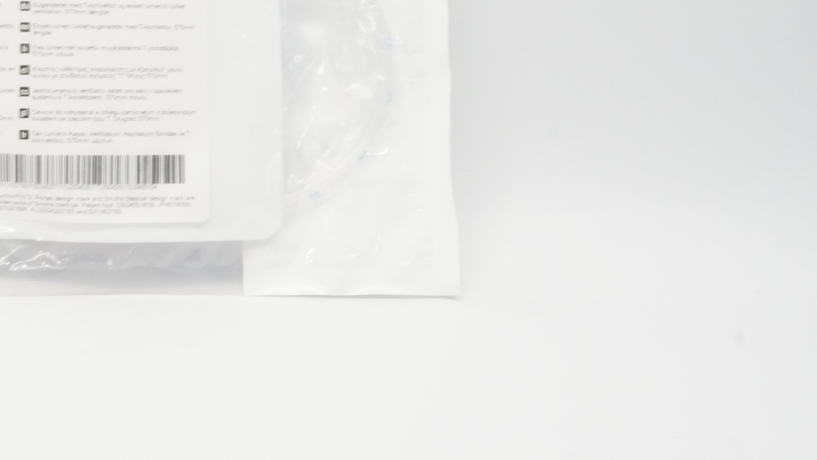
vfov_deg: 15.9
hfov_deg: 26.4
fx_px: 1625
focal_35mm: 75
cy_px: 67
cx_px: -35
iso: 800
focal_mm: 20
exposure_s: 1/5
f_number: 22
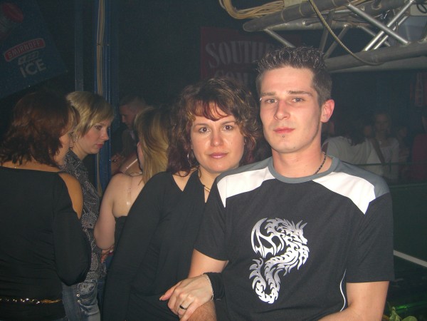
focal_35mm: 38
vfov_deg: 37.7
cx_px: 214
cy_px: 160
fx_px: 469
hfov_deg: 49.0
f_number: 2.8
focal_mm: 7.9
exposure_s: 1/60
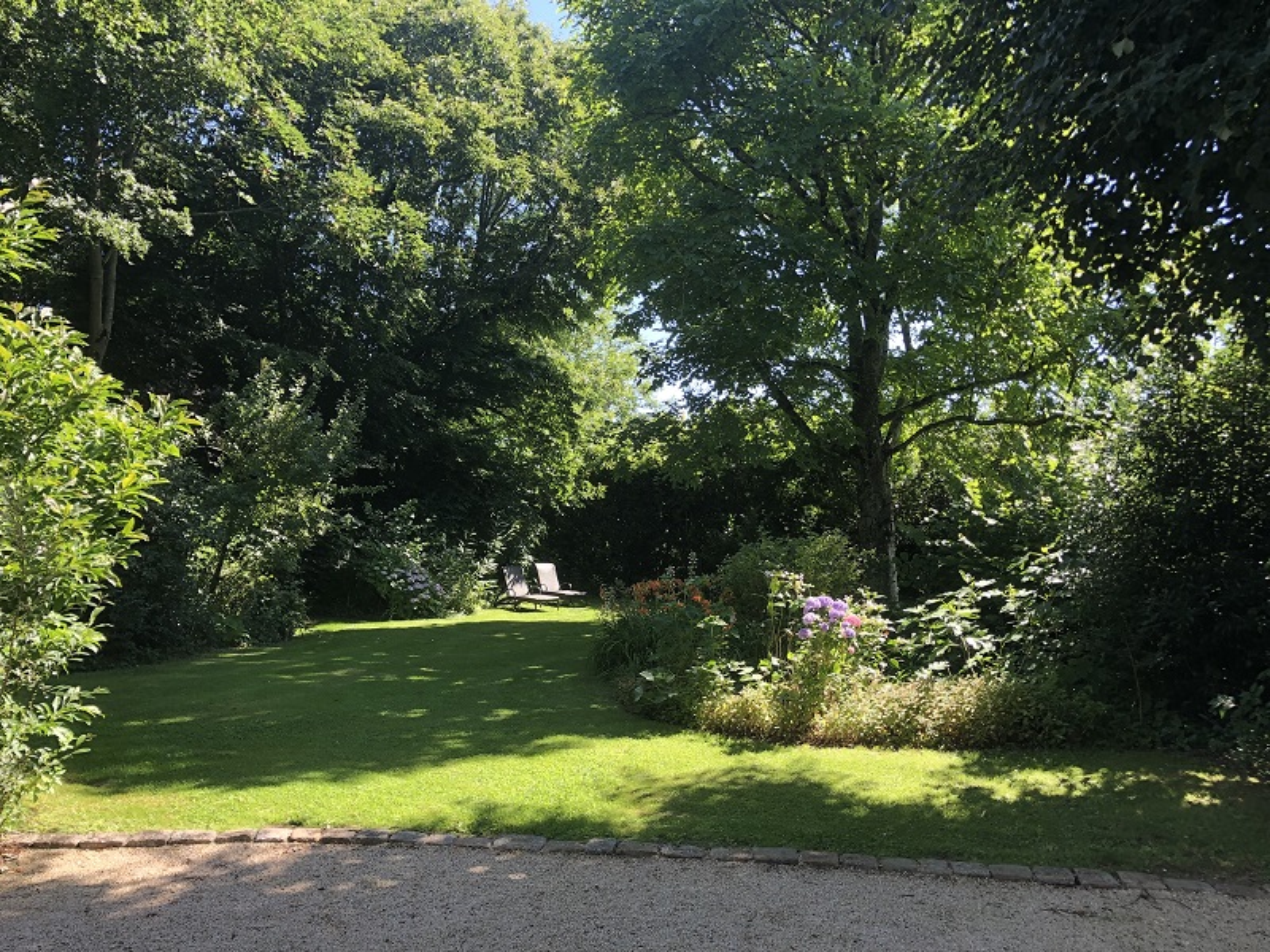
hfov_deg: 63.4
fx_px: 1027
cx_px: 635
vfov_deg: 49.7
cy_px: 476
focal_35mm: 28
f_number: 1.8
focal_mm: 4
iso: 20
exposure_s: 1/148
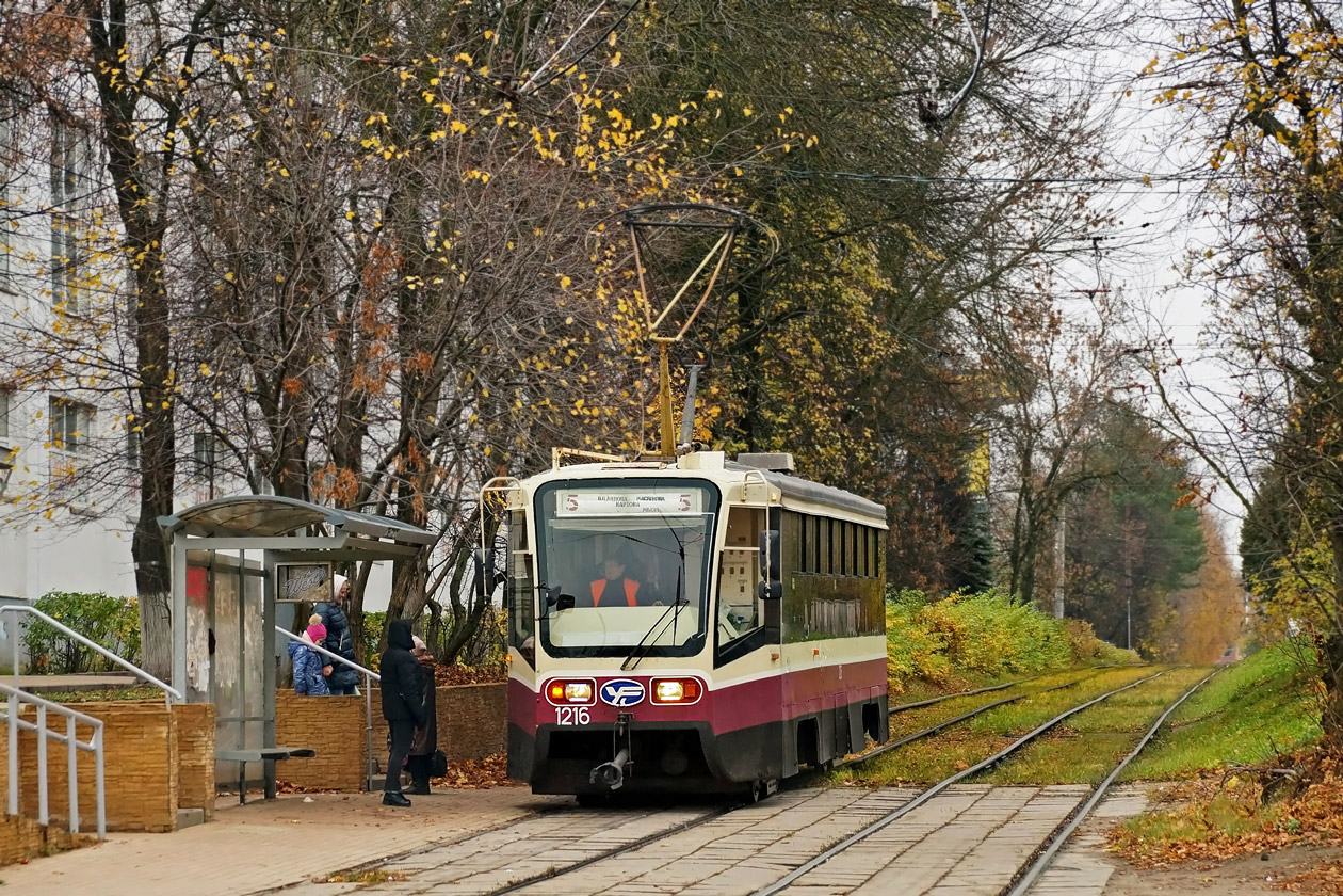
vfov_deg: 12.2
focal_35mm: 112
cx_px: 672
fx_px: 4197
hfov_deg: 18.2
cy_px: 448
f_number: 5.6
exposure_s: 1/250
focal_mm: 75
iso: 800
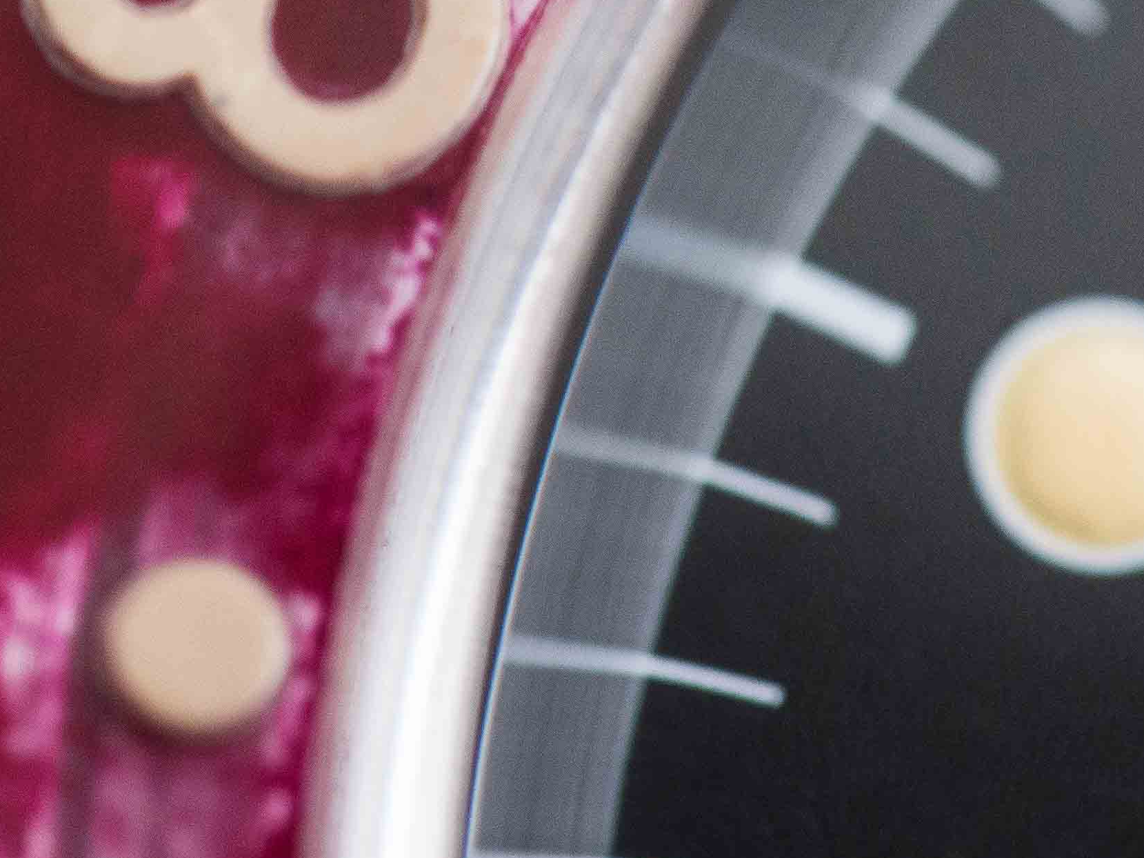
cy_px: -324
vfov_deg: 5.9
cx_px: 448
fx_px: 8261
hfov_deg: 7.9
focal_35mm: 250
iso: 800
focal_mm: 45
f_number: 3.5
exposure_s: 1/60
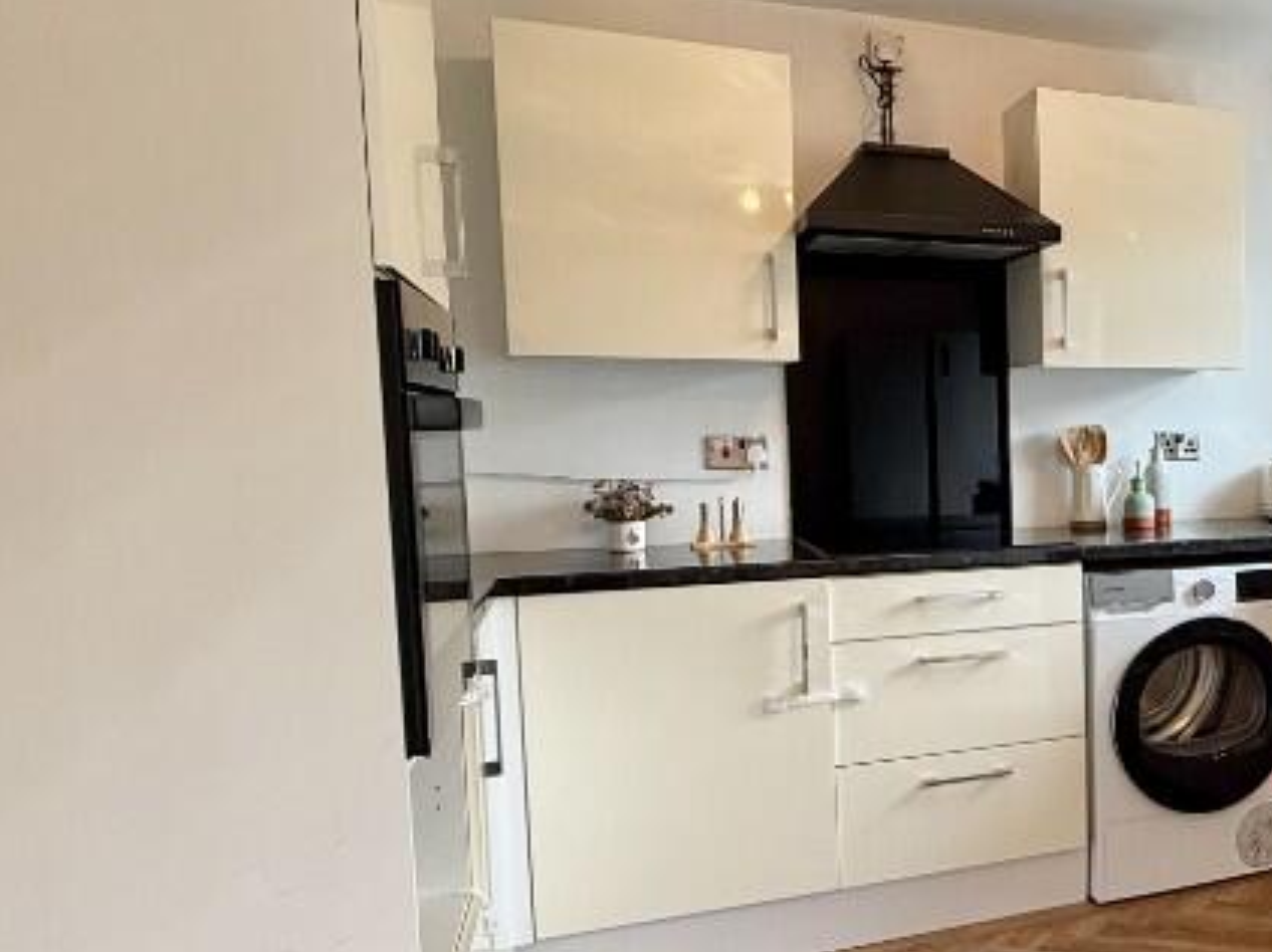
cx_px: 1269
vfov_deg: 41.7
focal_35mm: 34
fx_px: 1249
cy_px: 521
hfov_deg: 45.6
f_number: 2.2
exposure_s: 1/100
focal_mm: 2.22
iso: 160
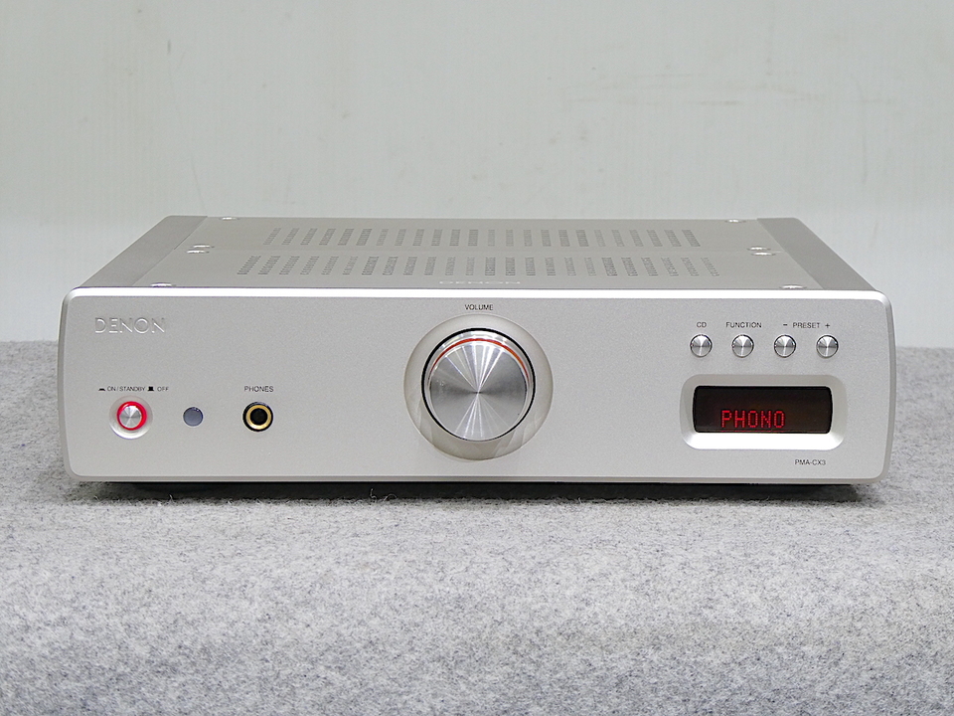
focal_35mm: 106
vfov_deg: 14.0
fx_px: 2921
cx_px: 477
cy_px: 358
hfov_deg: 18.5
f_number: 5.1
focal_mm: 19
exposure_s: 1/13
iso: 200
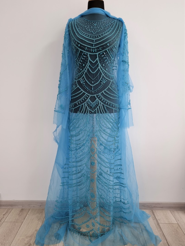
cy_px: 123
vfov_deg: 71.6
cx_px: 92
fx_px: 171
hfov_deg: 56.8
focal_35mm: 24
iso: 160
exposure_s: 1/100
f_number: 1.8
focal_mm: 6.7
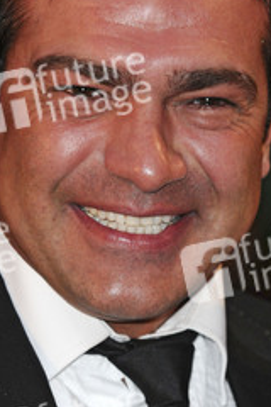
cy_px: 178
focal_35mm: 438
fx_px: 4943
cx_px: 114
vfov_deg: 4.7
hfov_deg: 3.1
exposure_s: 1/160
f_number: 4.5
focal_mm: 175
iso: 500
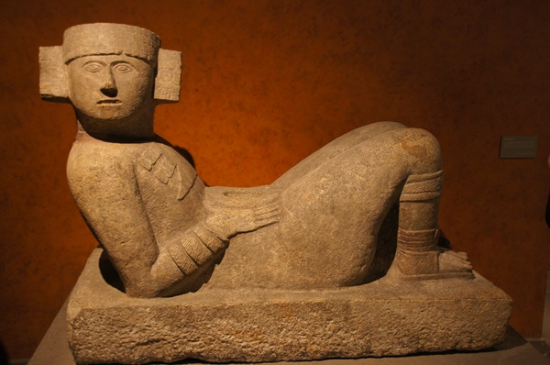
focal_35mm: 39
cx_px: 275
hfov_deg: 49.6
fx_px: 595
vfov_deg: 34.1
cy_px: 182
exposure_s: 1/40
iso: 800
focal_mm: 26
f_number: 4
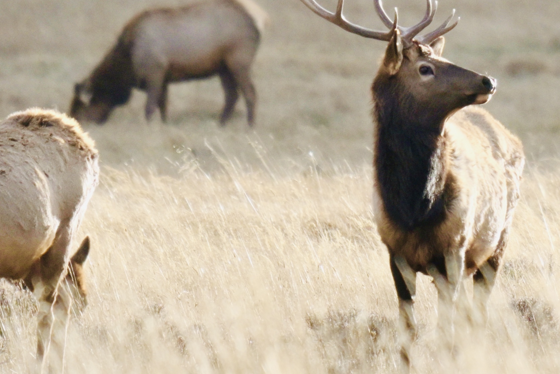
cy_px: 124
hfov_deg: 1.2
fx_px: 25854
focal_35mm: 1662
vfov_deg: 0.8
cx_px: 473
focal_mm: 600
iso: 560
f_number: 6.3
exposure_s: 1/1000
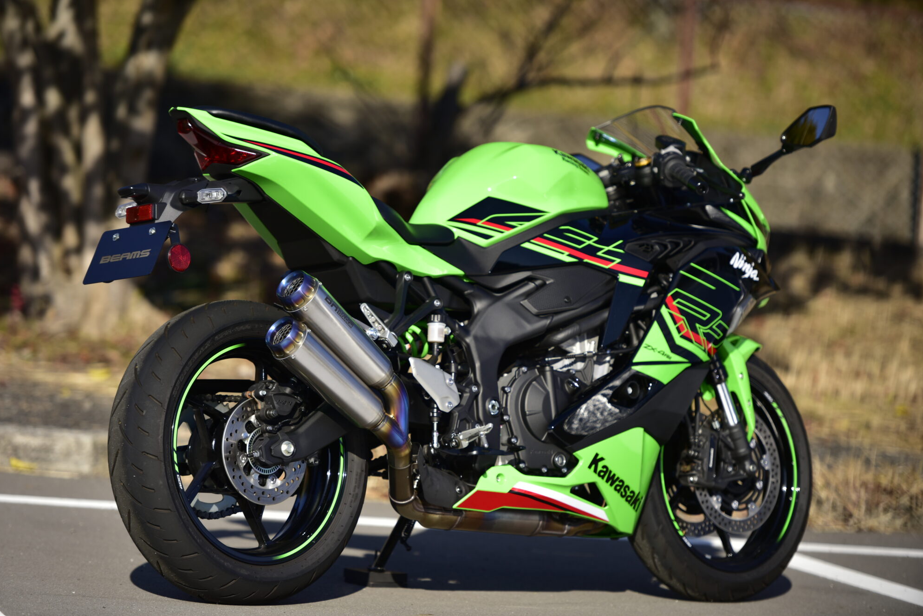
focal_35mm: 161
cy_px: 306
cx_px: 461
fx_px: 4128
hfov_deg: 12.8
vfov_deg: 8.5
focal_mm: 160
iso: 125
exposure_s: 1/2500
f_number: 2.8
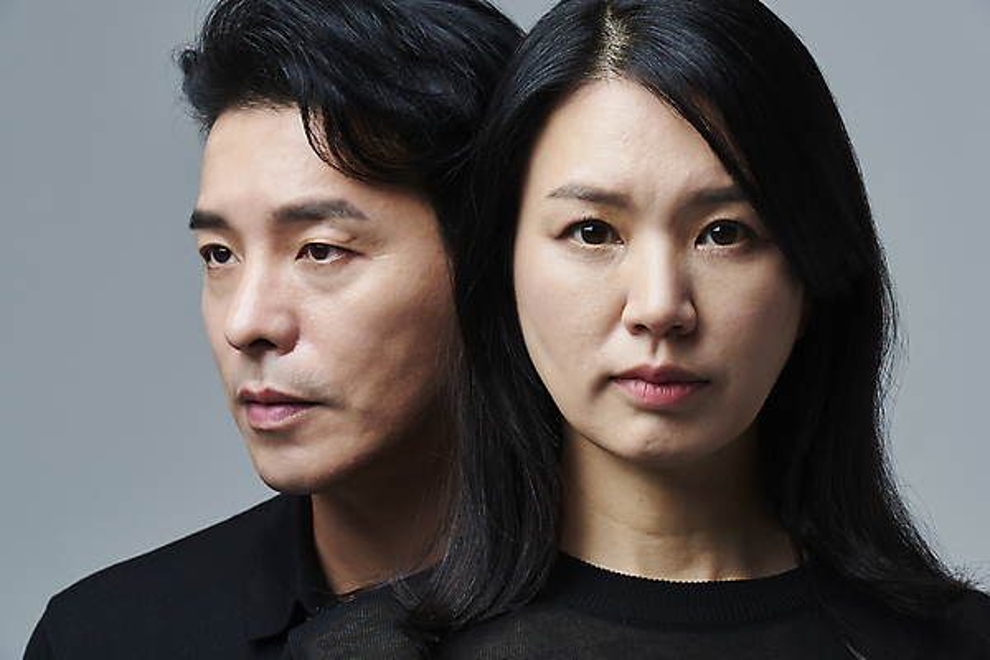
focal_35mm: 200
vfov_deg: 6.9
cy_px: 330
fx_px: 5500
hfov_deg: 10.3
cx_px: 495
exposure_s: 1/125
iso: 100
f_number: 16
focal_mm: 200
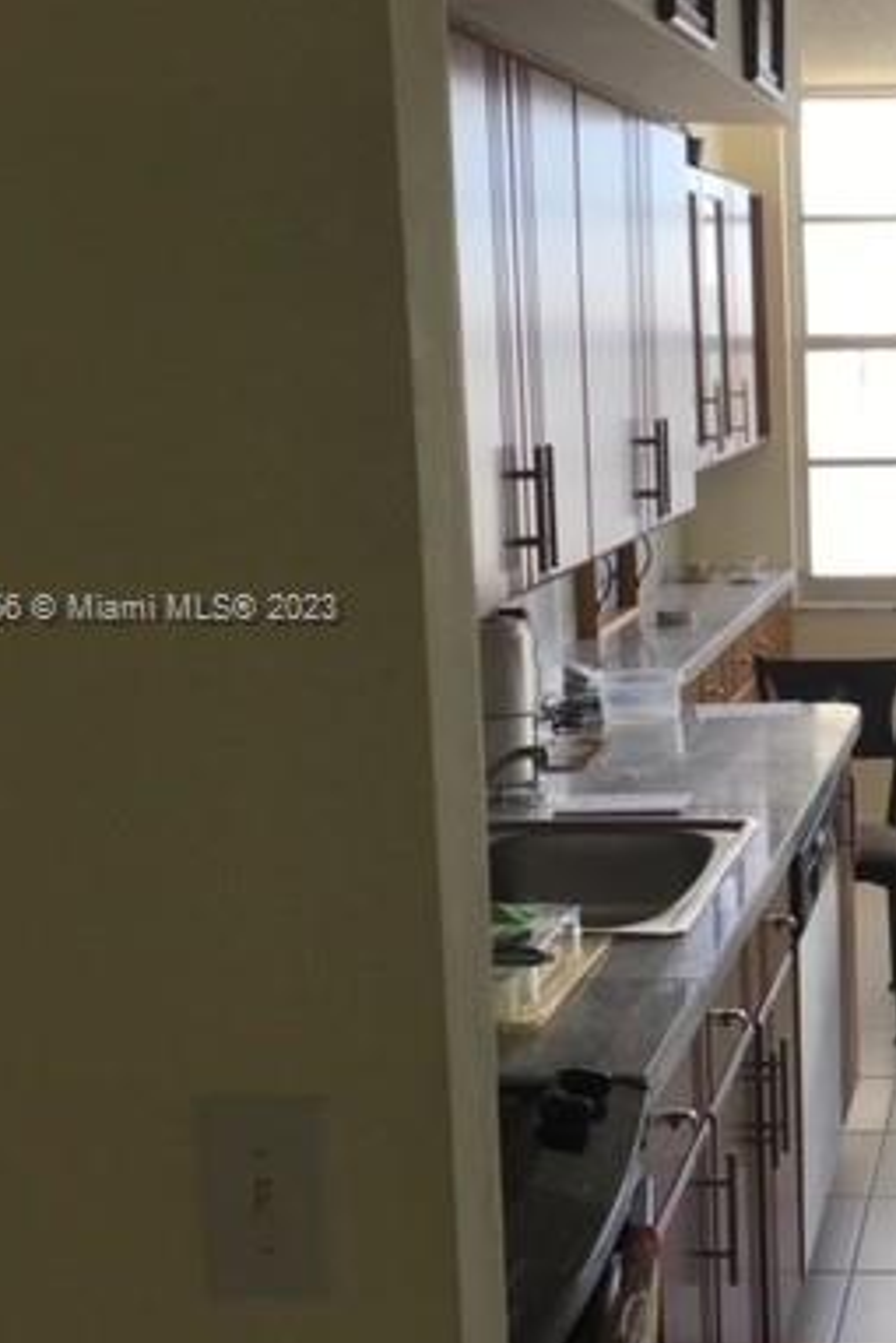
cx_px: 977
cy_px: 612
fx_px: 2014
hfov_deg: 23.6
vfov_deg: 36.8
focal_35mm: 54
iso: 25
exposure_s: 1/120
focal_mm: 3.3
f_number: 2.4
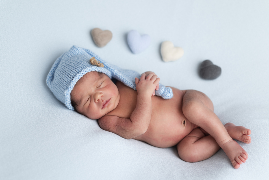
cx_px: 134
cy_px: 90
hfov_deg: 39.6
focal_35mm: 50
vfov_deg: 27.0
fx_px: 374
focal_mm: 50
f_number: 2.8
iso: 160
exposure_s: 1/250
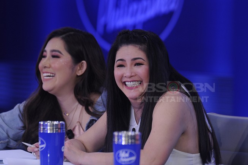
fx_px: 2524
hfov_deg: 5.6
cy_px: 76
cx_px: 134
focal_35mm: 367
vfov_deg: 3.7
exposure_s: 1/60
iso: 400
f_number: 2.8
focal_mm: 200
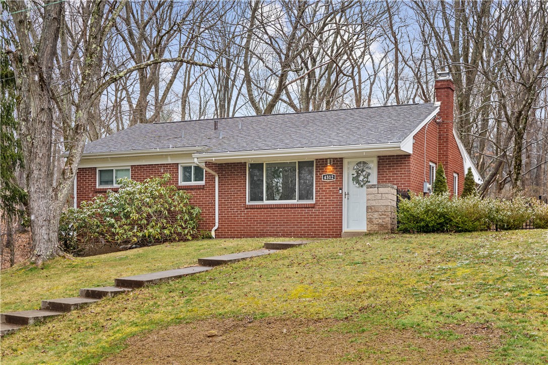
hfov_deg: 44.5
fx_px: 670
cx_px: 274
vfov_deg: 30.5
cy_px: 182
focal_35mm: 44
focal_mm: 44
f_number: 5
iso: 125
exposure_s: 1/60
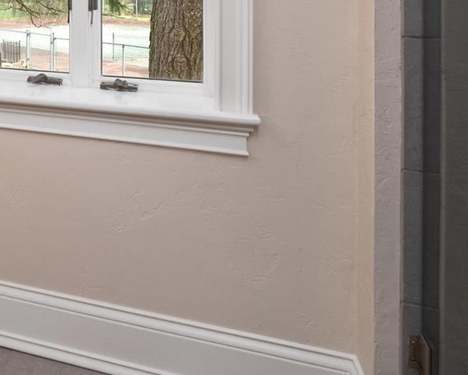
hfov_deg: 40.4
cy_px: -4
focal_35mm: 38
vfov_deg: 35.3
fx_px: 527
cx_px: -26
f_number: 7.1
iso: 400
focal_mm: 8
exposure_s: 1/5
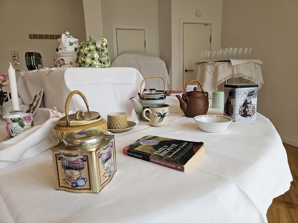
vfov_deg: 58.9
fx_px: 198
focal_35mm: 23
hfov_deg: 73.9
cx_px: 149
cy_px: 112
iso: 80
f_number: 1.8
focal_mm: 5.4
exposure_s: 1/180
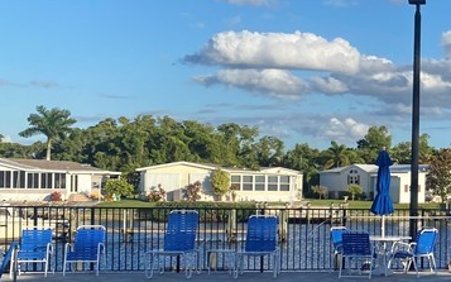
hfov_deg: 23.0
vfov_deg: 16.5
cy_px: 173
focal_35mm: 79
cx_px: 603
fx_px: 971
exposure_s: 1/2105
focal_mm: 4.25
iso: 32
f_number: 1.8
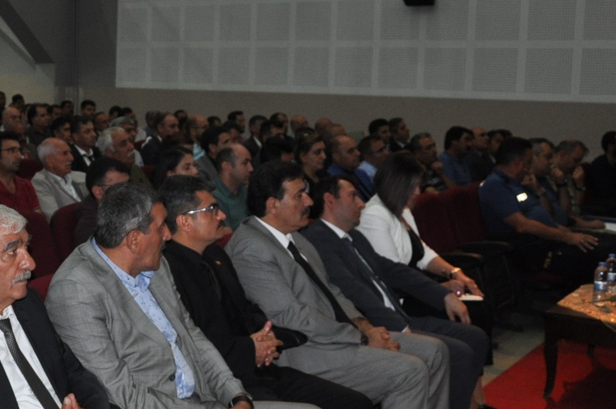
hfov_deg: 35.2
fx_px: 906
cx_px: 53
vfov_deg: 25.4
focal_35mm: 53
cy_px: 185
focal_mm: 18
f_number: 3.5
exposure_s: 1/60
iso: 800
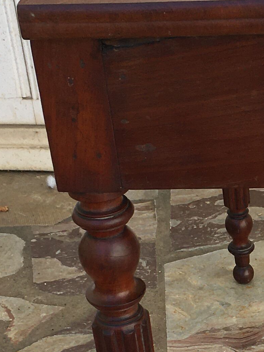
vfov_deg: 17.4
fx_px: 1139
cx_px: 328
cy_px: 277
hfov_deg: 12.8
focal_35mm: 112
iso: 25
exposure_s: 1/460
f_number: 2.2
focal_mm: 4.15
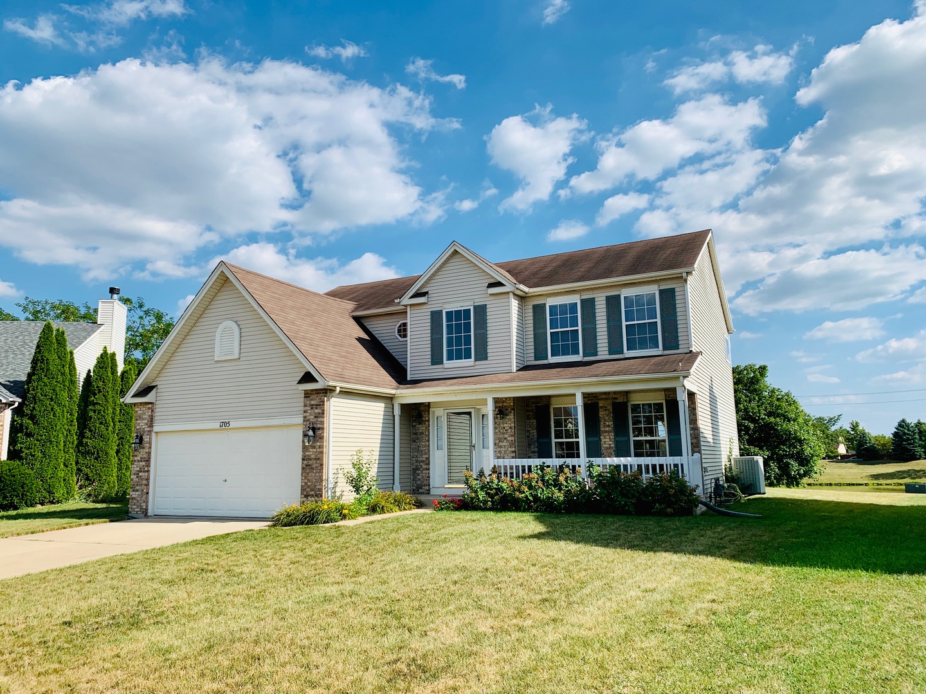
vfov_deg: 53.1
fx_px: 696
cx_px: 463
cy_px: 347
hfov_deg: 67.3
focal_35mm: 26
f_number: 1.8
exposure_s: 1/2915
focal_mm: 4.25
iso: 25
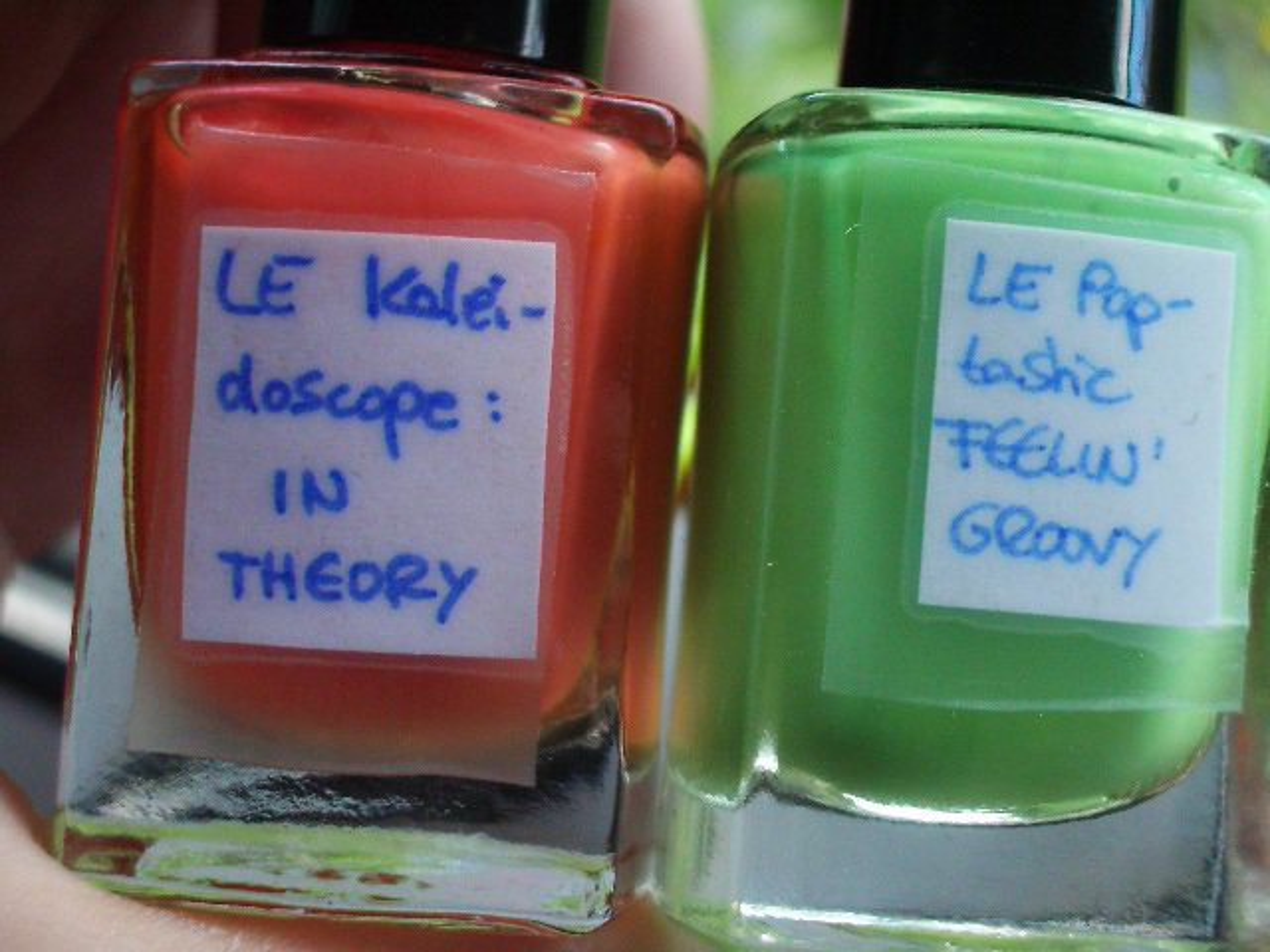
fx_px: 2275
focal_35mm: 62
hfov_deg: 31.2
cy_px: 476
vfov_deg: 23.7
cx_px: 635
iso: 200
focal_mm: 10.2
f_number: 3.5
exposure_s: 1/50
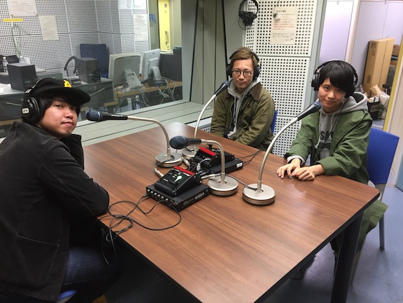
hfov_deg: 61.7
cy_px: 152
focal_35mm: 29
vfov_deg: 48.2
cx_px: 202
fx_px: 338
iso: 125
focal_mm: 4.15
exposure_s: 1/33
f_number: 2.2
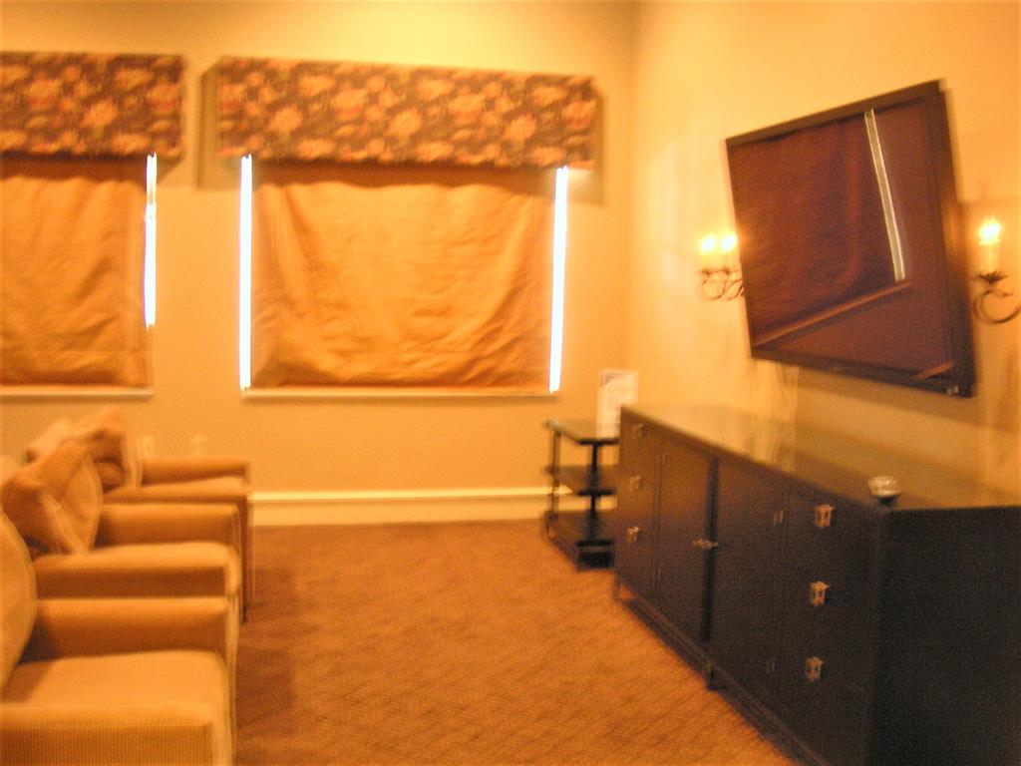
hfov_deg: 50.1
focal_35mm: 37
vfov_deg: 38.7
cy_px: 383
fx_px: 1091
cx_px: 510
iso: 100
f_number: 2.8
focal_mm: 6.1
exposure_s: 1/1.6
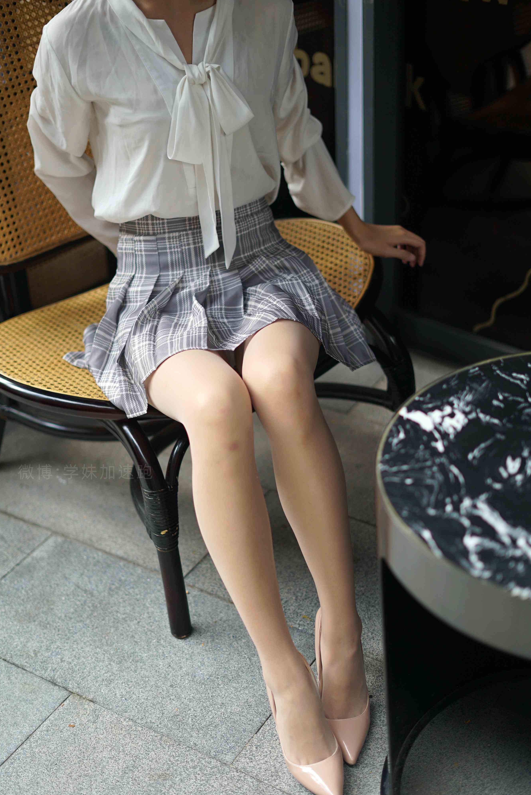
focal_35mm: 53
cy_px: 417
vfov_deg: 37.5
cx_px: 254
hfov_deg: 25.5
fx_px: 1171
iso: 250
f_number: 1.8
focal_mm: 50
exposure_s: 1/1000
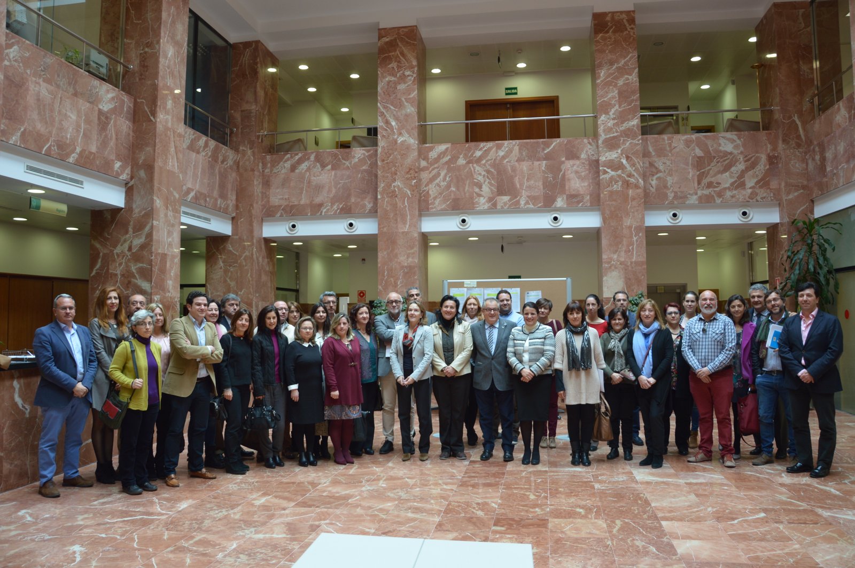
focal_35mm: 27
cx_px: 428
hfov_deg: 67.4
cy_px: 284
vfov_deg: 47.9
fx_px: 641
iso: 220
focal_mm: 18
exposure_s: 1/30
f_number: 3.5
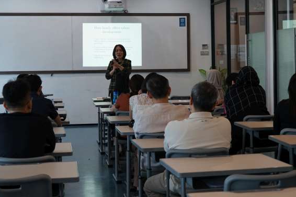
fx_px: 534
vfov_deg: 20.9
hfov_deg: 31.0
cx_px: 155
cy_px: 86
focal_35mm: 65
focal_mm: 46
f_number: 4.5
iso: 800
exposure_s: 1/160
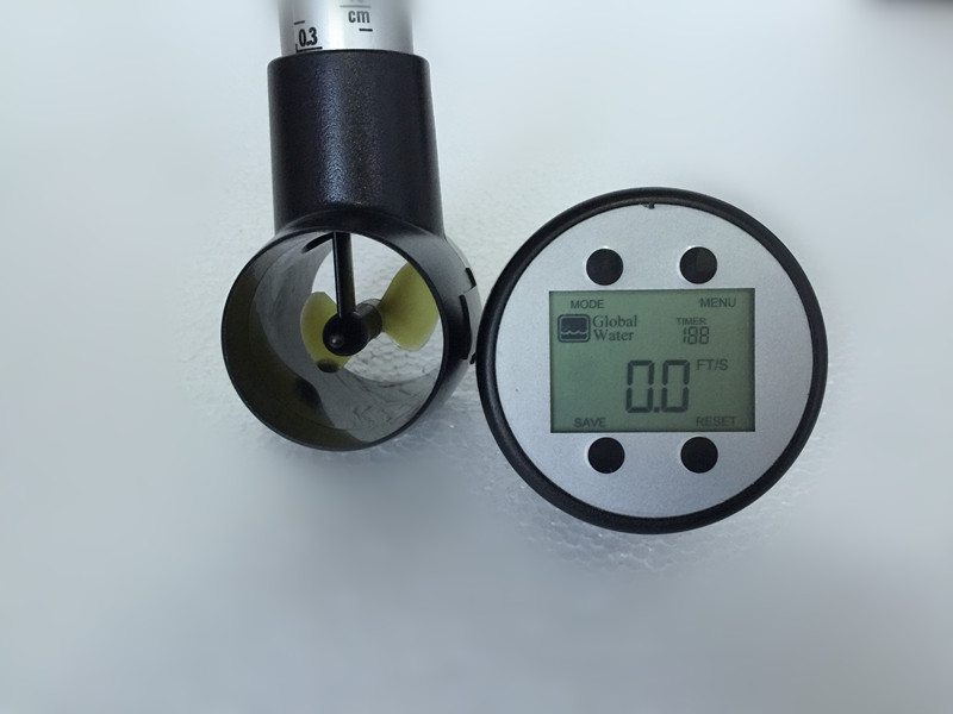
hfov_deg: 61.7
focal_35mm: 29
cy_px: 357
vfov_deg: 48.2
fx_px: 798
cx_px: 476
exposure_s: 1/15
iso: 125
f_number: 2.2
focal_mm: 4.15
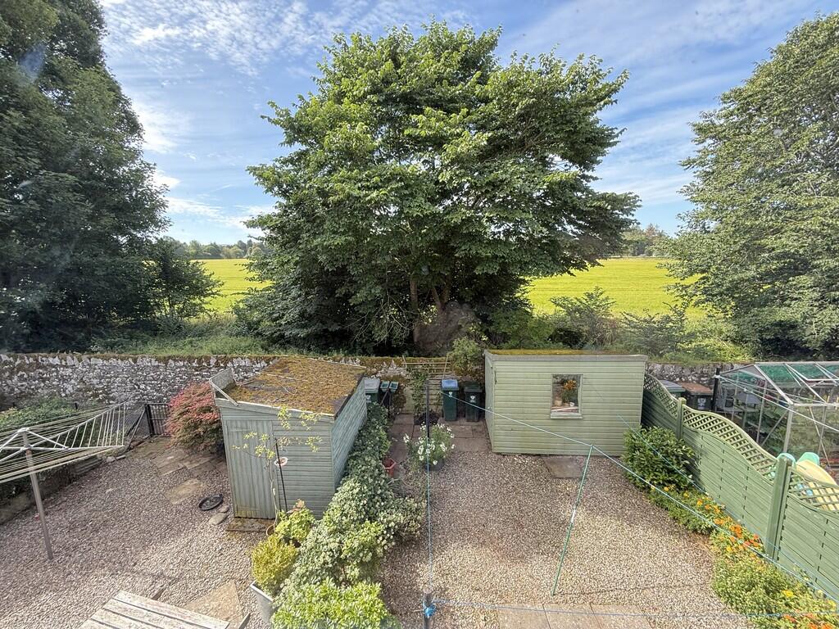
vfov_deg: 85.7
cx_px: 420
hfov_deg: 102.1
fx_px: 339
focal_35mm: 14
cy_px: 314
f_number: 2.2
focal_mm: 2.22
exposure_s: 1/116
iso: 64
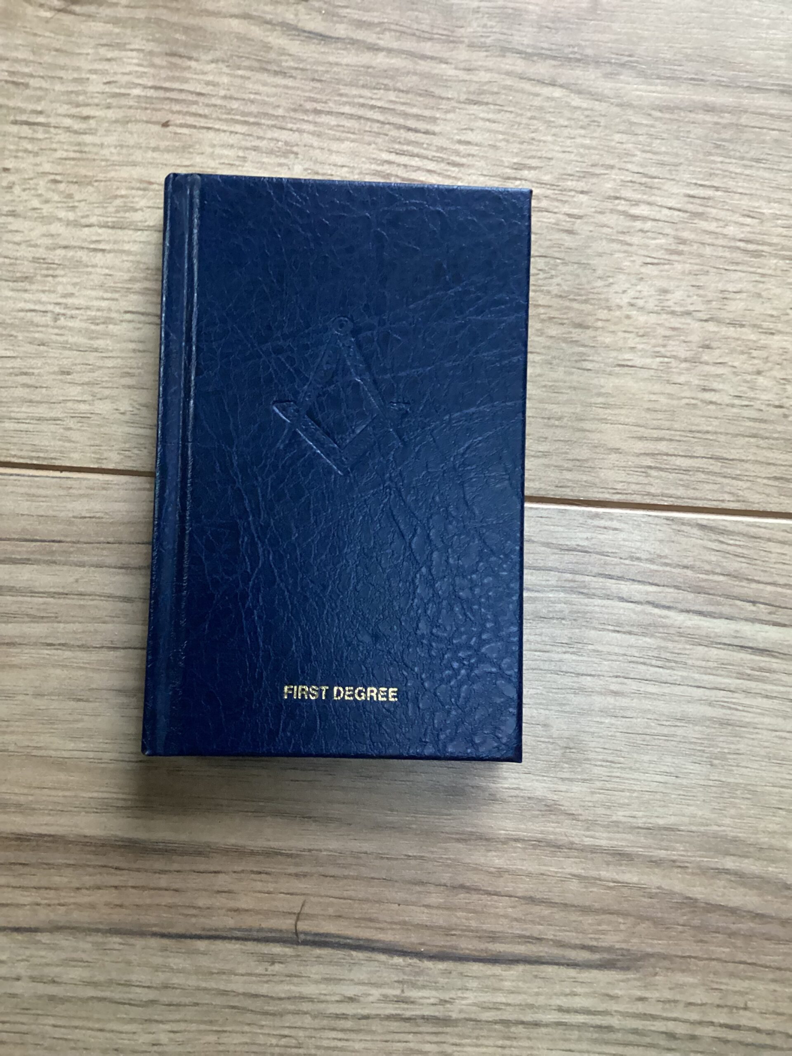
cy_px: 528
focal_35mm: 31
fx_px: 946
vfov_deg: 58.4
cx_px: 396
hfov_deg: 45.4
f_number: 2.4
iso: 640
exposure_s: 1/20
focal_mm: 3.3
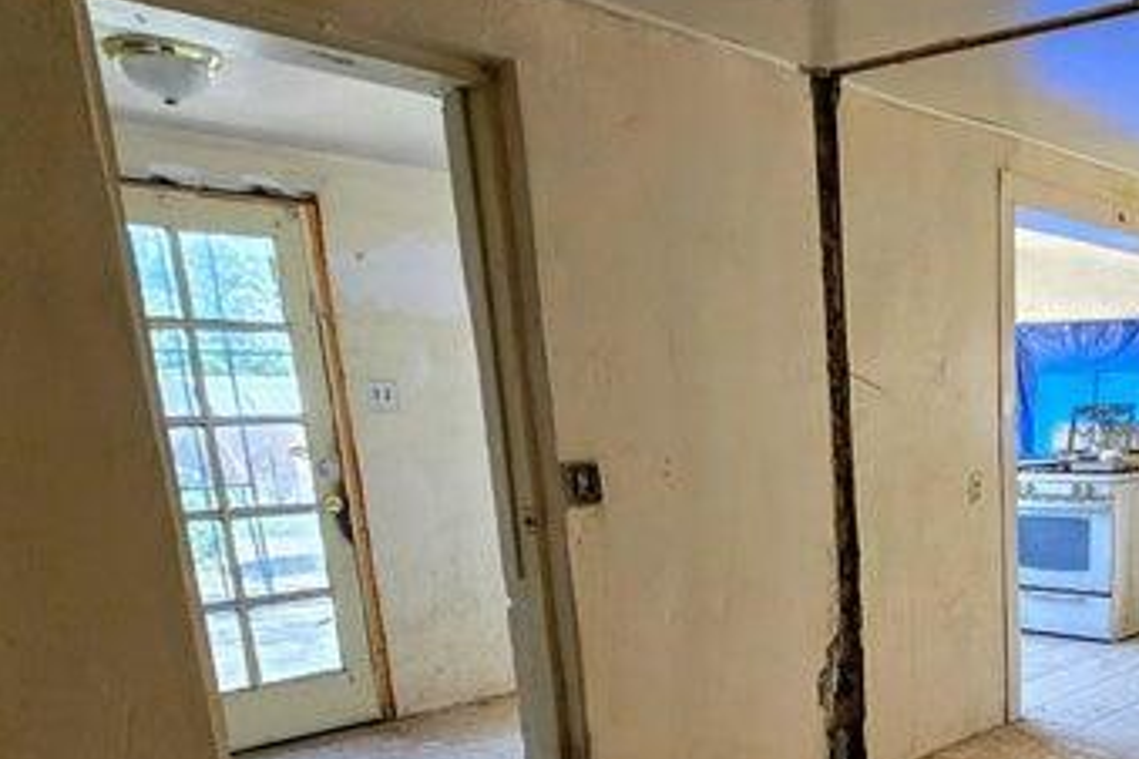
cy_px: 705
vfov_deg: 36.1
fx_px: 1076
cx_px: 942
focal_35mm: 34
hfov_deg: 51.6
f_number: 2.2
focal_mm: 1.7
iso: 100
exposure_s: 1/60
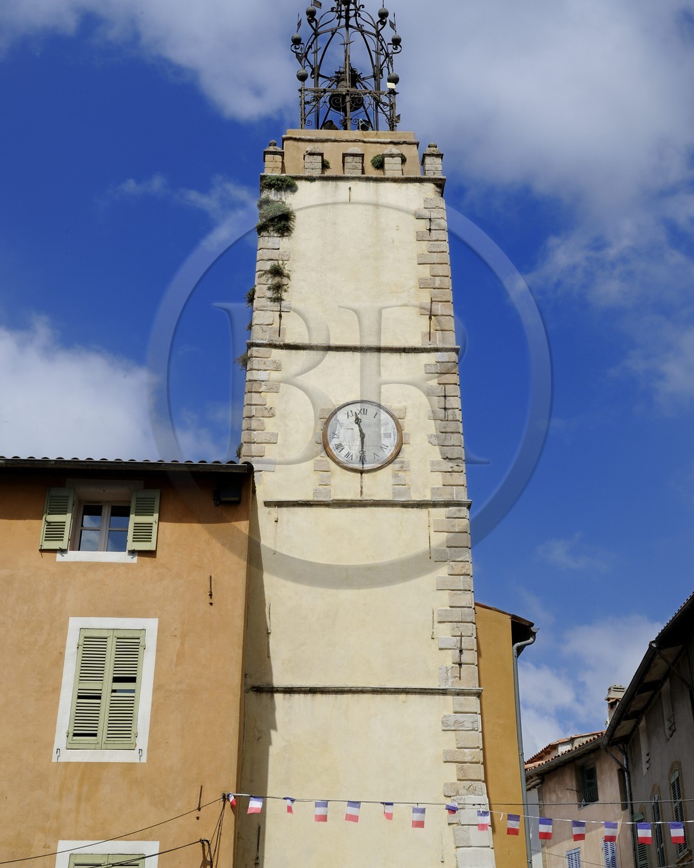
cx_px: 348
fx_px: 1284
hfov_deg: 30.3
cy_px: 384
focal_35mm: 50
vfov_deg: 37.3
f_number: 16
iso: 200
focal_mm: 44
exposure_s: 1/200
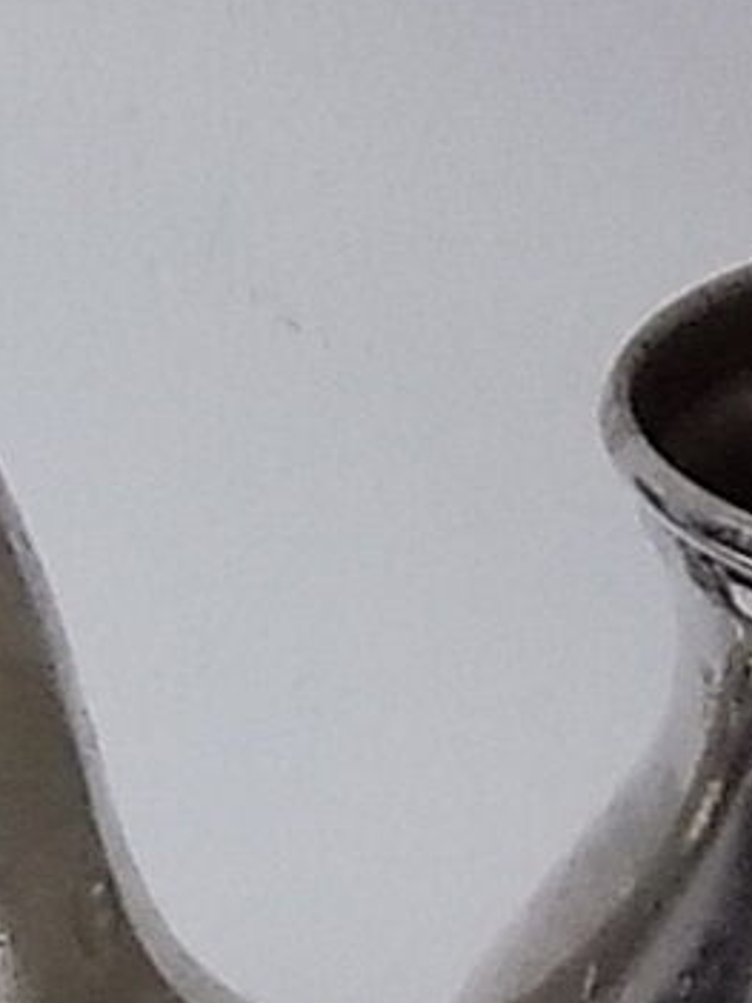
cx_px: 1653
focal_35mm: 149
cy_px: 326
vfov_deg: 13.2
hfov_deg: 9.2
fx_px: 4318
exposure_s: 1/25
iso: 400
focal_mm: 4
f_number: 3.1
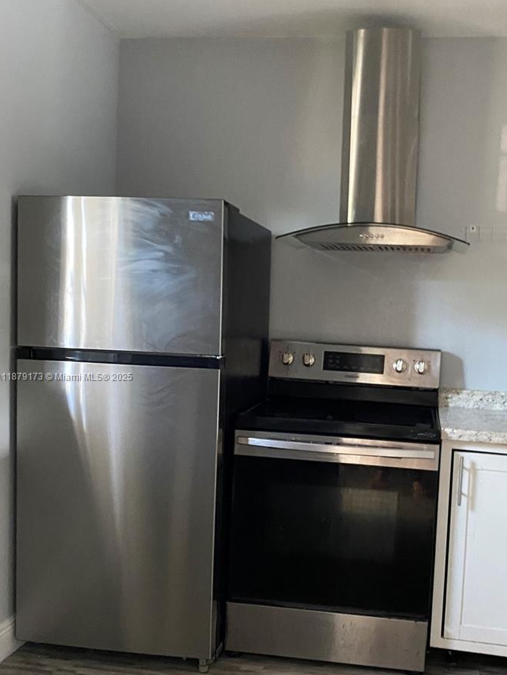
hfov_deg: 40.3
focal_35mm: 35
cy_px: 377
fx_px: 683
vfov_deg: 52.5
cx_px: 334
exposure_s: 1/37
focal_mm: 4.25
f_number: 1.8
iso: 640
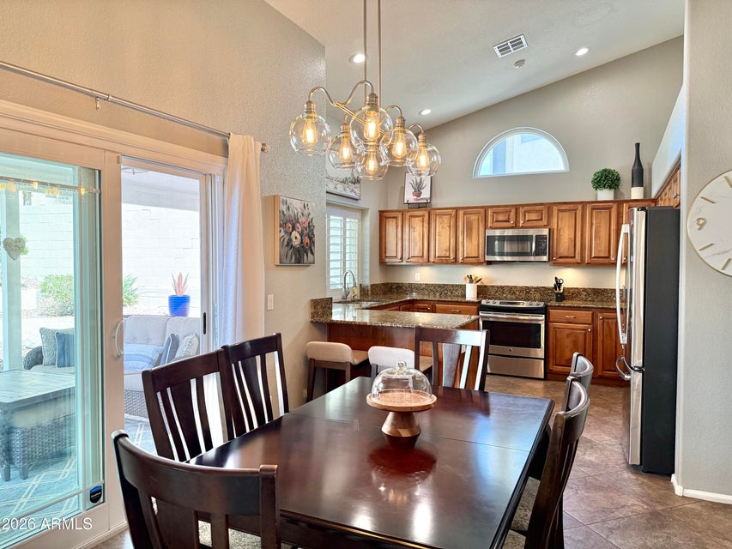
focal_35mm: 24
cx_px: 366
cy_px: 274
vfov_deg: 56.8
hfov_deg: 71.6
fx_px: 508
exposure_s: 1/120
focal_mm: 6.76
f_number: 1.78
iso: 250
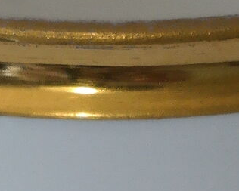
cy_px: -397
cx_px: 104
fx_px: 4316
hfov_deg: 3.2
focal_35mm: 610
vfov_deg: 2.5
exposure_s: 1/80
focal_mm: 45
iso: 800
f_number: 5.6
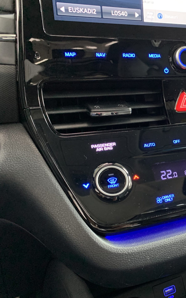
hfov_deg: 31.3
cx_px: 195
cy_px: 149
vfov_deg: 52.7
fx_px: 300
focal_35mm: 37
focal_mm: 4.25
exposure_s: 1/30
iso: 500
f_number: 1.8
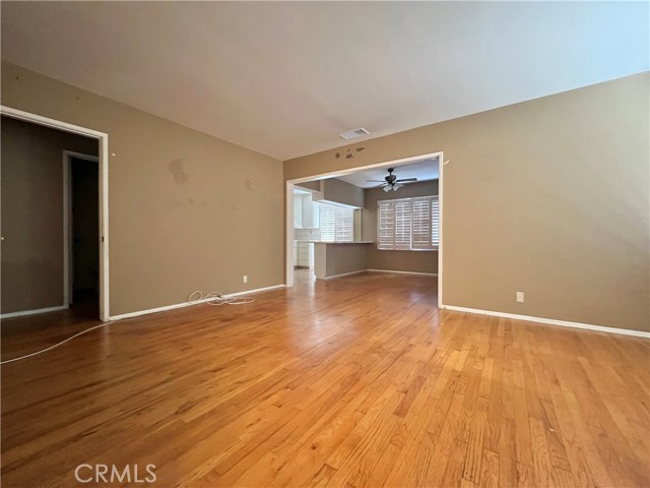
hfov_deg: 106.2
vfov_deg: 89.9
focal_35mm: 13
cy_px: 244
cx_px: 325
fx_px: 244
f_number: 1.8
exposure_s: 1/40
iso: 800
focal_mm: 1.57
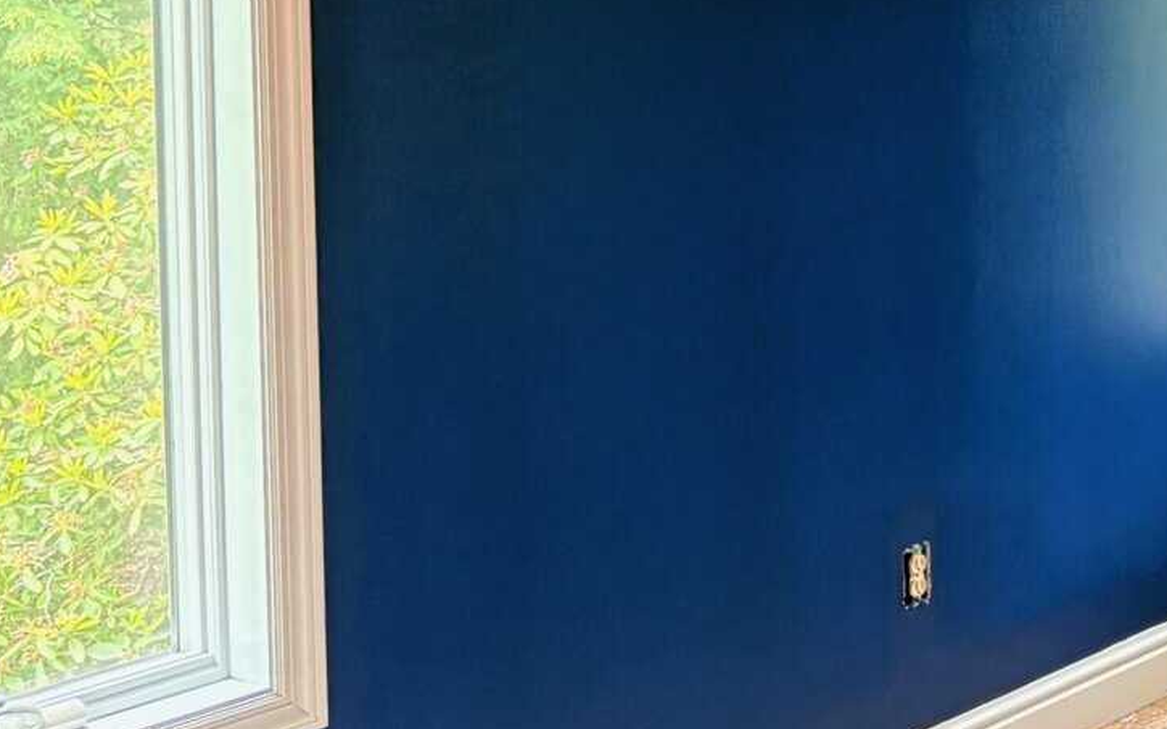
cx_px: 1539
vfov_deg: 16.4
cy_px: -169
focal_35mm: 76
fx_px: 2417
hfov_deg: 23.7
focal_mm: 5.96
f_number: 1.6
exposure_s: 1/40
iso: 320
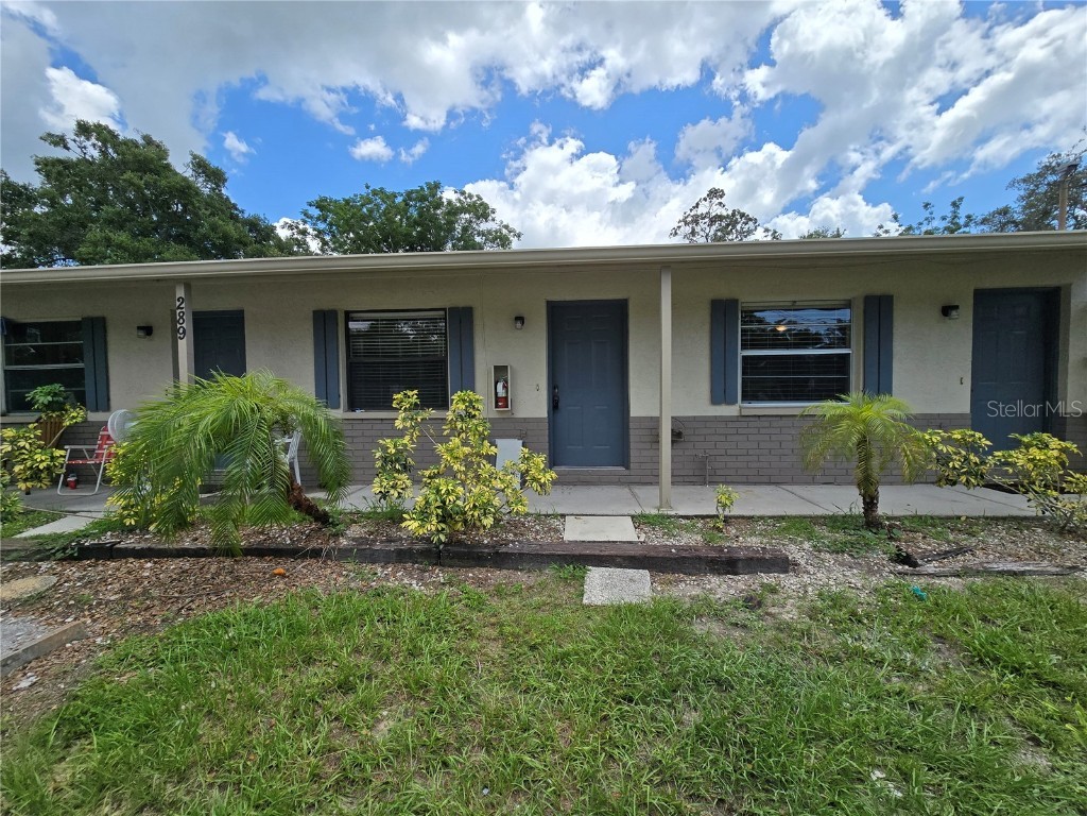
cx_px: 544
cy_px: 408
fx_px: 408
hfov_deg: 106.2
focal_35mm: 13
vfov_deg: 89.9
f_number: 2.2
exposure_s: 1/2145
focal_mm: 2.2
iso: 50
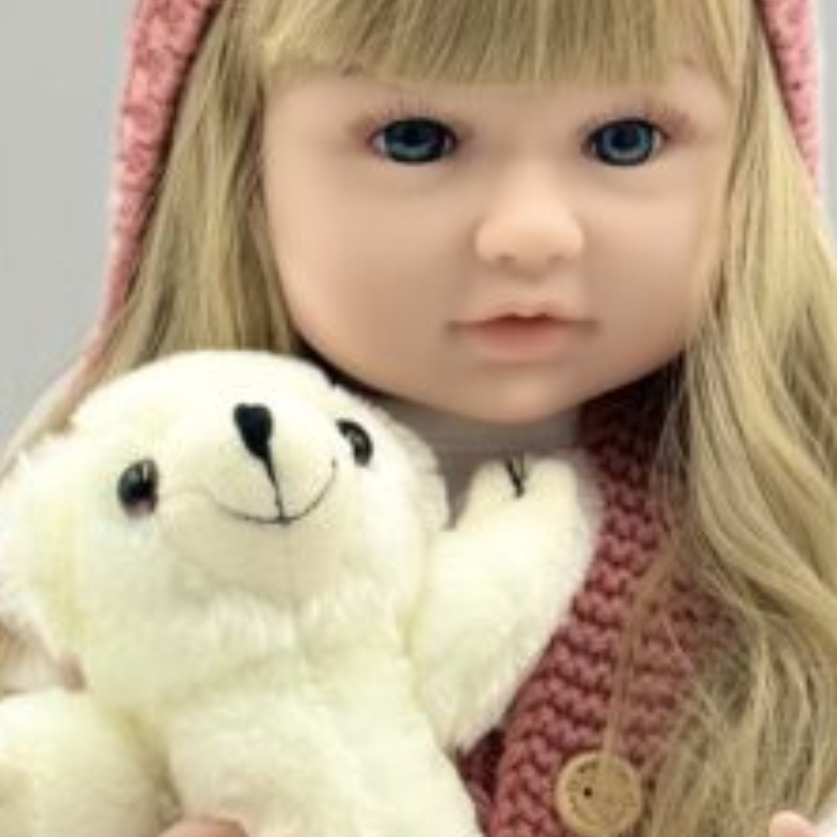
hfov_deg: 11.4
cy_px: 773
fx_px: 4185
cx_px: 501
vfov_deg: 11.3
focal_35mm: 153
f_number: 1.78
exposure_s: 1/794
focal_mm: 6.76
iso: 64
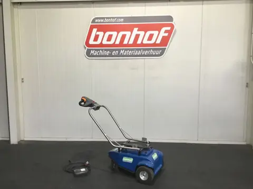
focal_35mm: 31
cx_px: 126
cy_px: 94
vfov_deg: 45.4
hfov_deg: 58.4
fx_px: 227
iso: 64
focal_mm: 3.3
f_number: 2.4
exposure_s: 1/33
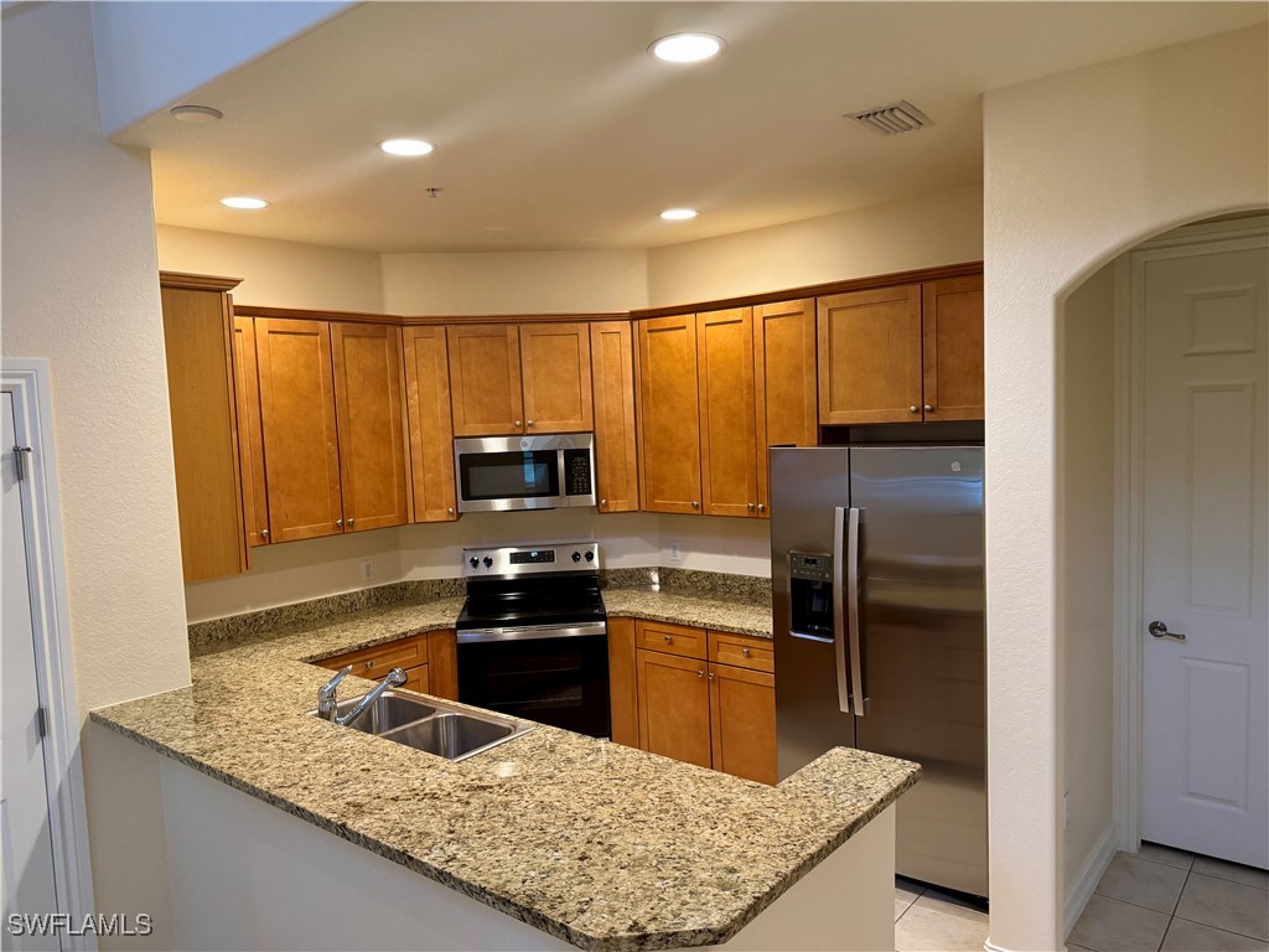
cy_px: 476
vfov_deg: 56.8
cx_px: 634
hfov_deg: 71.6
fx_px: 880
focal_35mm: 24
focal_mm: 6.76
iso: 250
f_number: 1.78
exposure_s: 1/60
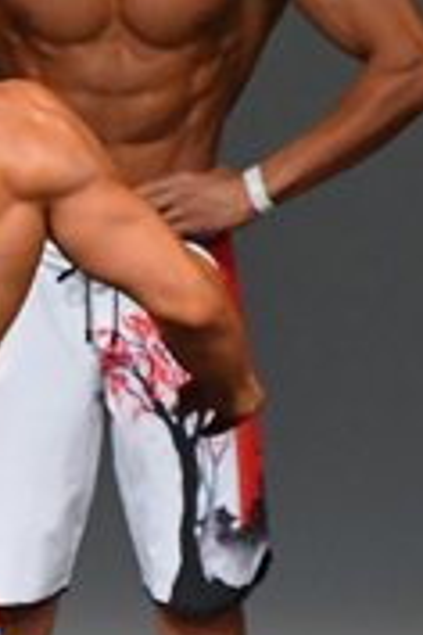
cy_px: 578
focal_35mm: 1513
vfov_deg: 1.4
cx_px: -106
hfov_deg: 0.9
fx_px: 26665
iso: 4000
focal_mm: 230
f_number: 5.6
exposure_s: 1/400
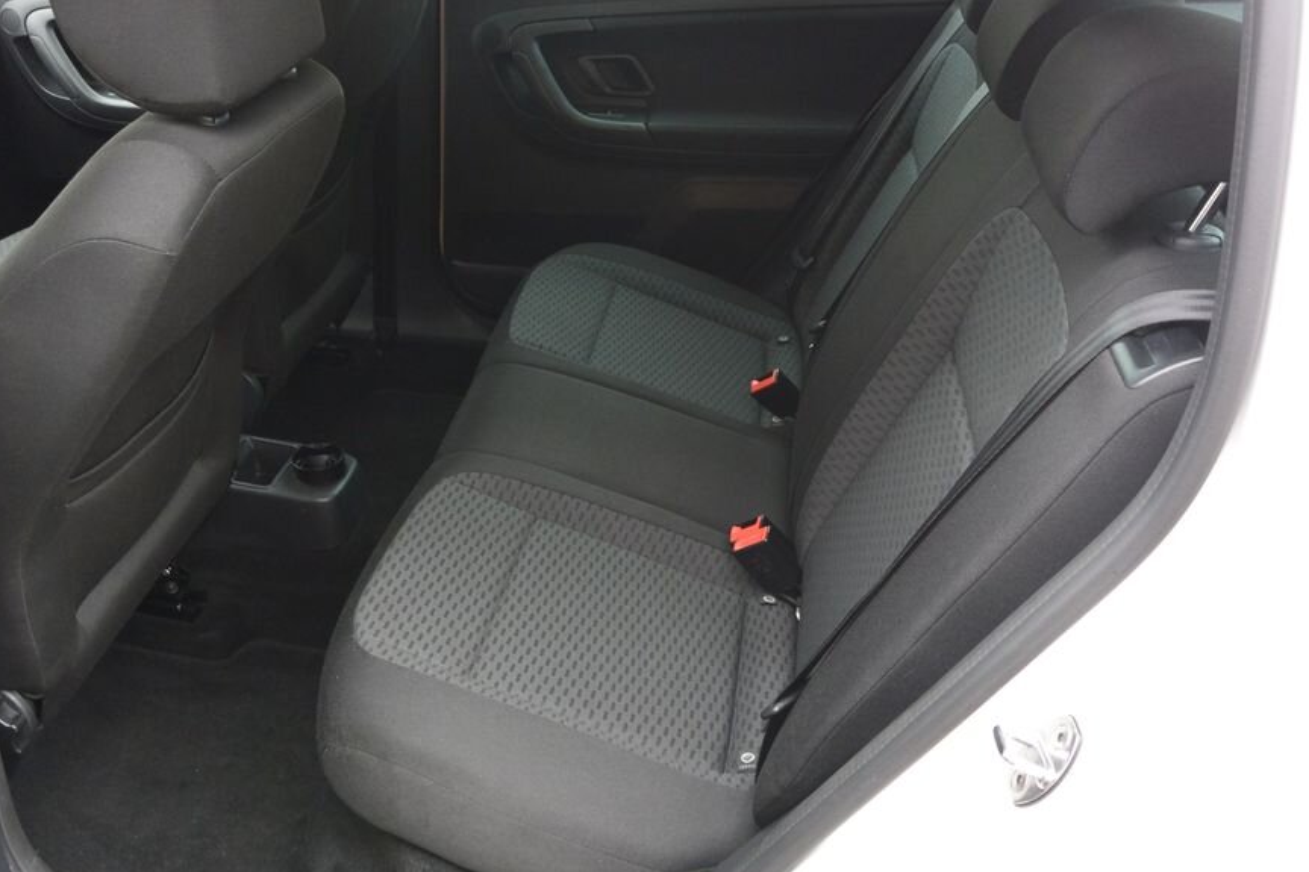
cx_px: 567
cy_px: 432
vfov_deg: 41.1
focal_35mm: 32
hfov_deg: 58.5
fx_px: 1163
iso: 320
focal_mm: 10
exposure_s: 1/30
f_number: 3.5
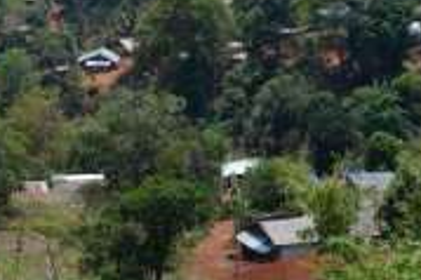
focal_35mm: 143
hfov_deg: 14.1
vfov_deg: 9.5
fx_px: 1671
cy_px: -49
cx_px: -31
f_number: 7.1
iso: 100
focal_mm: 32
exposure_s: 1/200
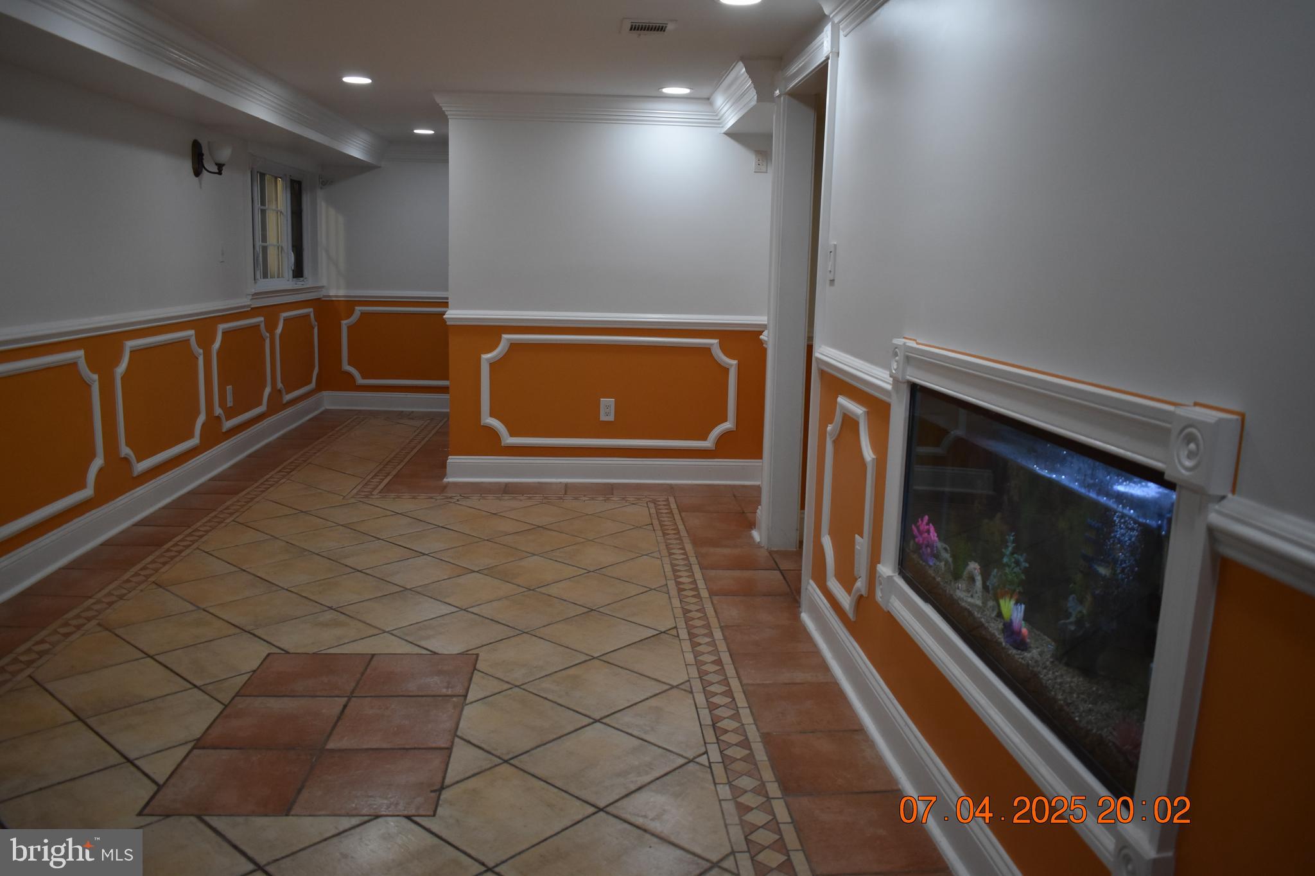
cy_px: 438
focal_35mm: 27
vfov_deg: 47.9
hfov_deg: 67.4
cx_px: 658
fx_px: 986
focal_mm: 18
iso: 800
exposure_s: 1/200
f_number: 3.5
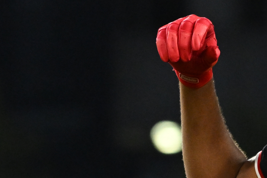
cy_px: 153
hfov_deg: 1.9
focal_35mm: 1105
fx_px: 8195
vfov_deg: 1.2
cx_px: 477
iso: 4000
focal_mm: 200
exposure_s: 1/2000
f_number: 4
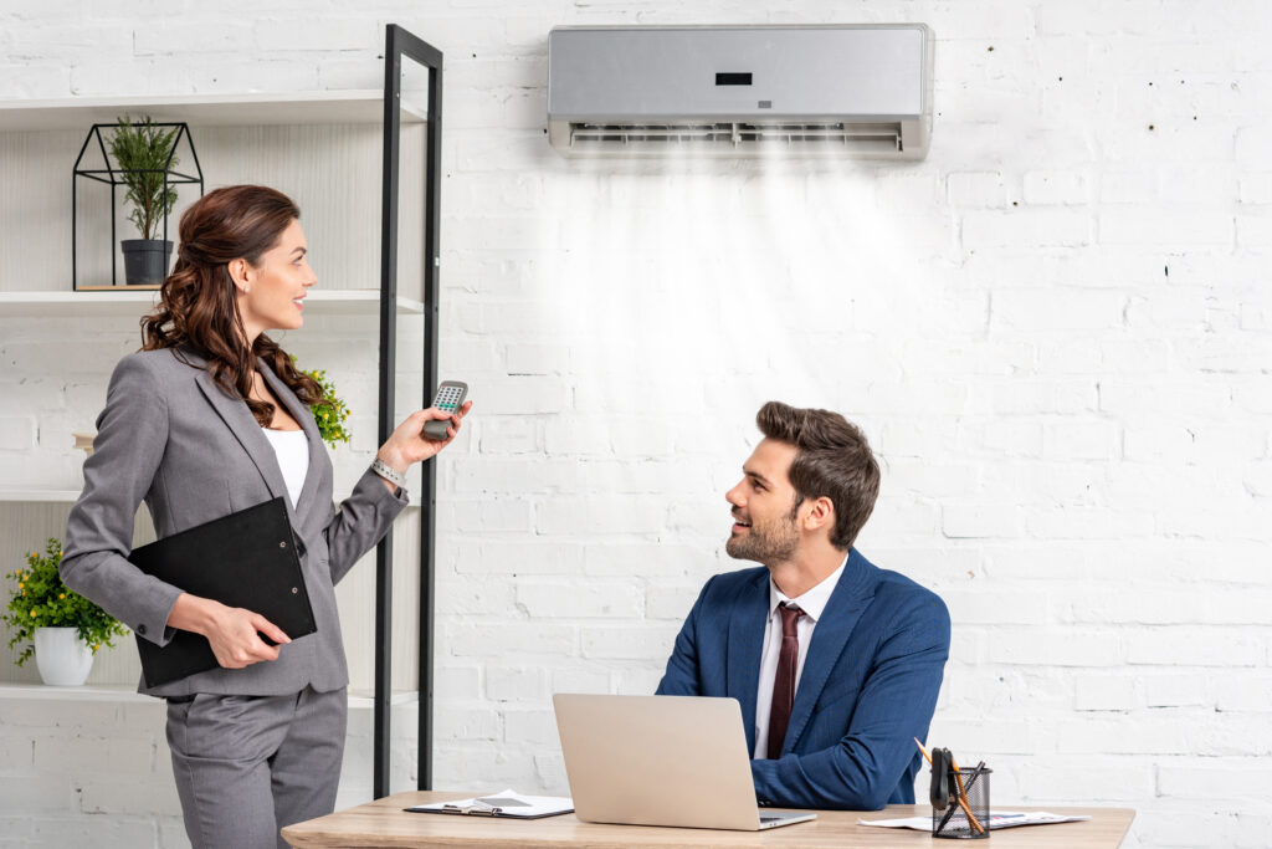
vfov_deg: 16.1
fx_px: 3004
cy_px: 424
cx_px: 636
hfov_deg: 23.9
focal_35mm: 85
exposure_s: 1/200
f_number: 5.6
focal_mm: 85
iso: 125
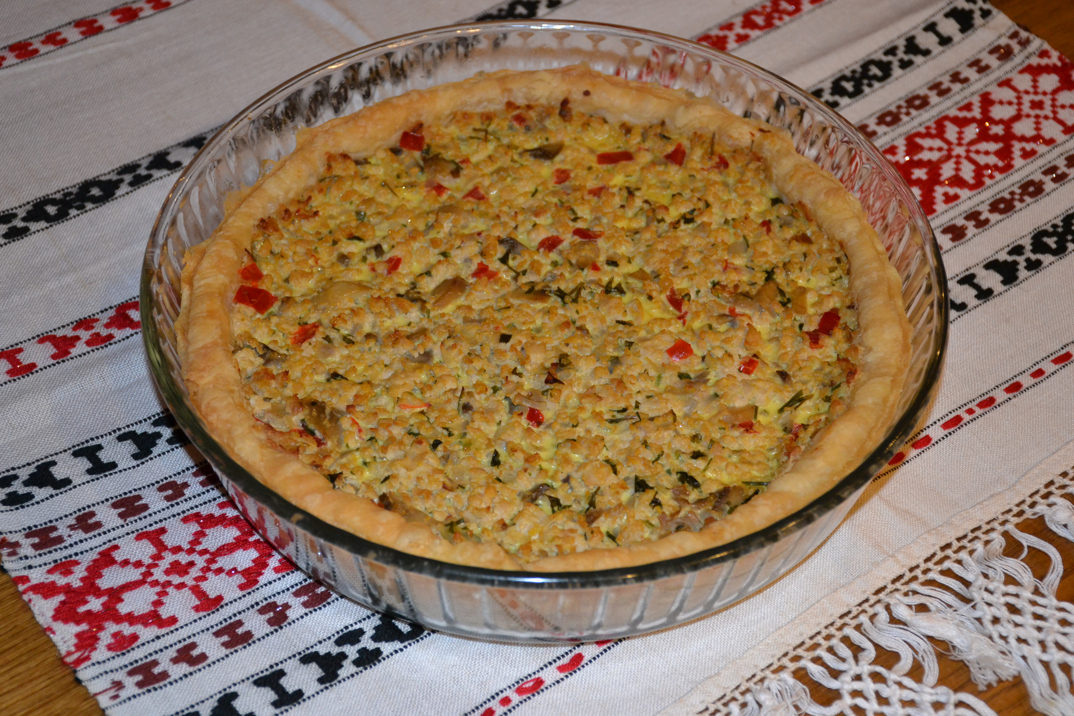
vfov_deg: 20.2
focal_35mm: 68
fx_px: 2014
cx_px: 537
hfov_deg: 29.9
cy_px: 358
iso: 1400
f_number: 4.5
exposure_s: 1/60
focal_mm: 45
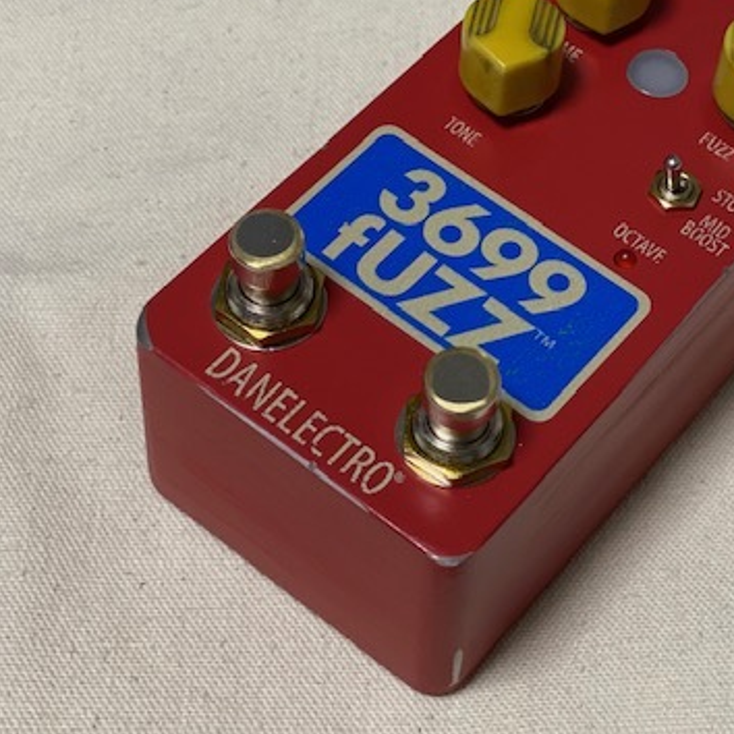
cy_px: 309
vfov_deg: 20.9
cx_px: 543
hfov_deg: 20.7
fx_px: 1991
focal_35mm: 83
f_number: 2
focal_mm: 6
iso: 160
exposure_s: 1/100
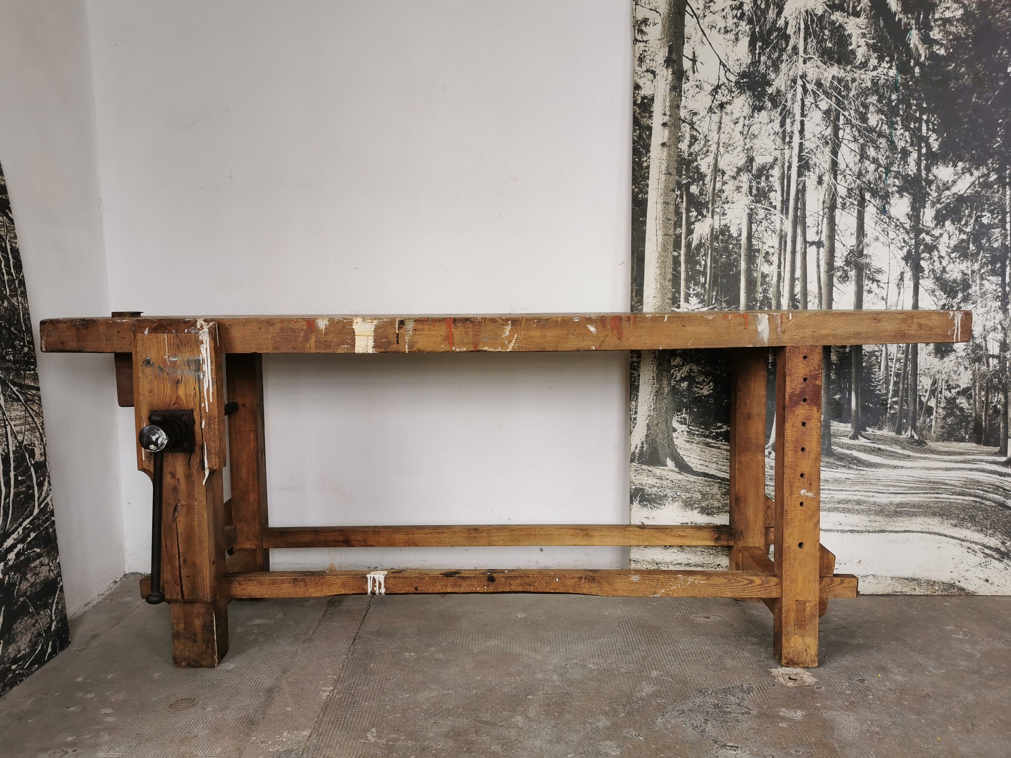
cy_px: 379
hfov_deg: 65.3
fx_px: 789
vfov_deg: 51.4
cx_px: 506
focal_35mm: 27
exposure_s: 1/159
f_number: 1.6
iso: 50
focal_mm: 5.56
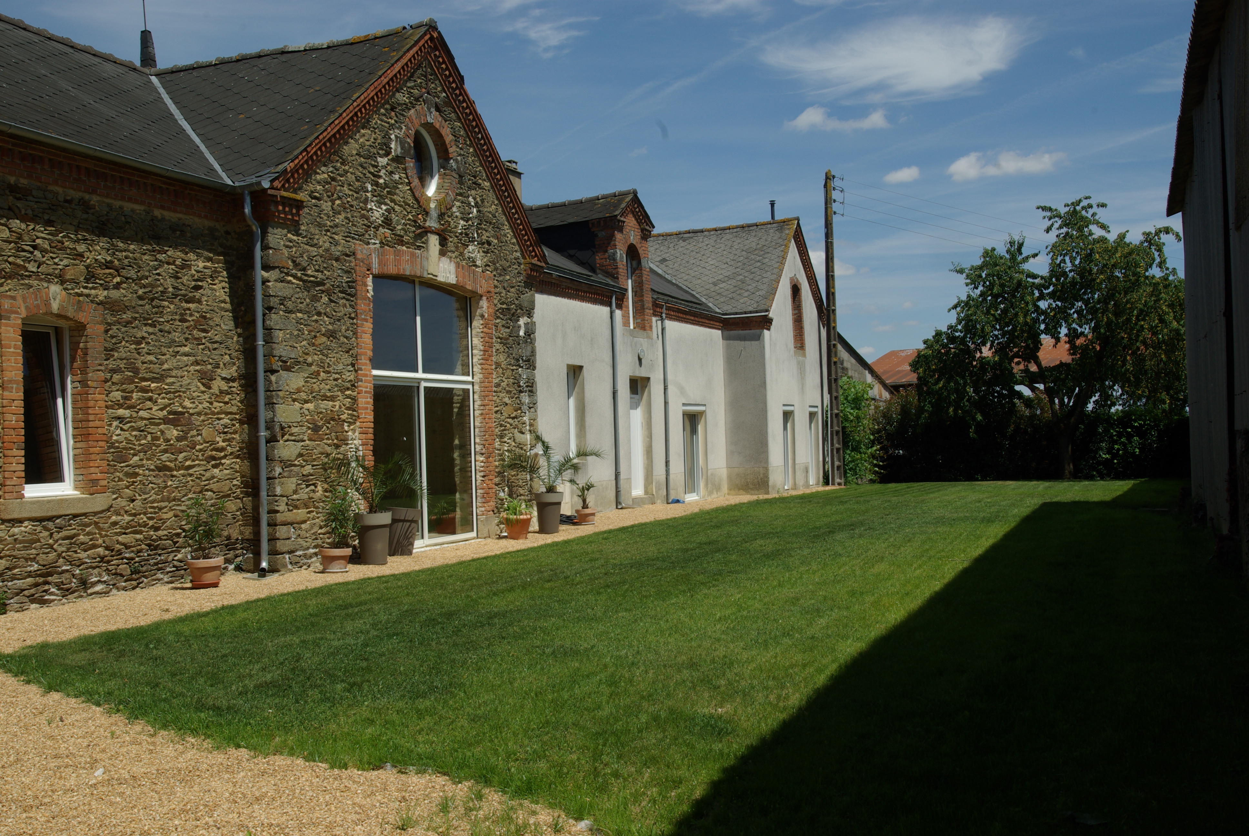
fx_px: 1250
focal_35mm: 36
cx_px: 624
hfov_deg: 53.1
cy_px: 418
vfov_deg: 37.0
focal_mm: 23.75
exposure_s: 1/90
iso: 100
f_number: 13
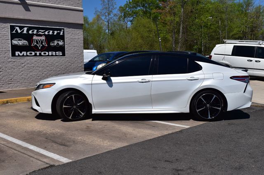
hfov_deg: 45.0
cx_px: 132
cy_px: 88
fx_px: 319
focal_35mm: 44
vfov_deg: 30.8
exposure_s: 1/800
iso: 200
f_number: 13
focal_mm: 29
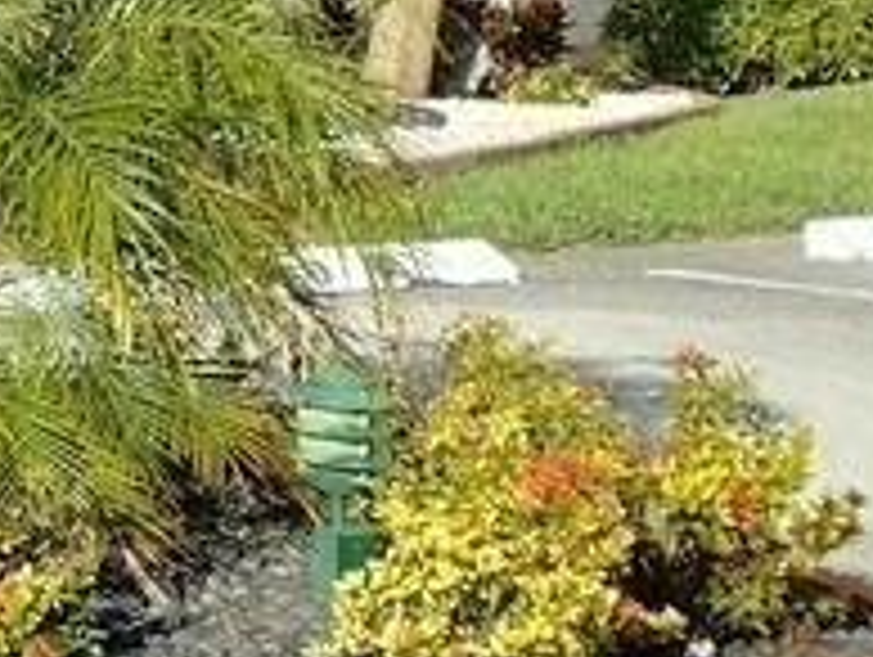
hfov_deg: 11.0
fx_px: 3712
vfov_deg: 9.4
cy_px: -693
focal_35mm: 147
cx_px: -1303
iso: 100
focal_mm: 4.27
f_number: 1.8
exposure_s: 1/360
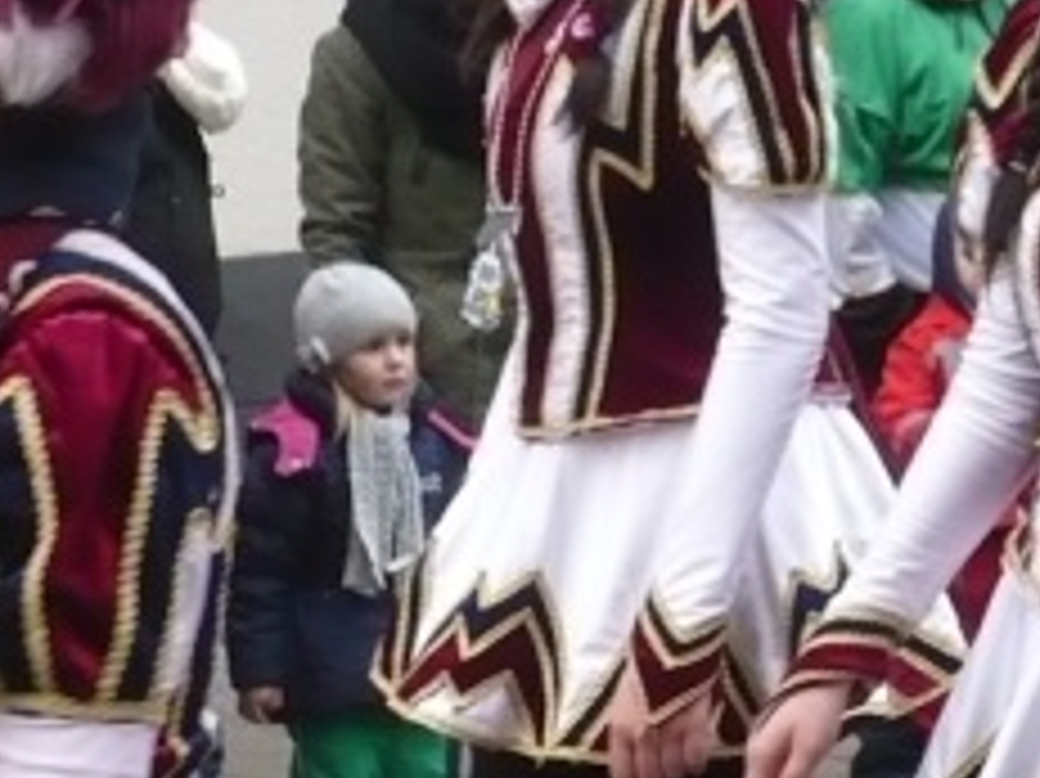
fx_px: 6246
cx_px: 729
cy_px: 38
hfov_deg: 9.5
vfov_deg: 7.1
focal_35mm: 208
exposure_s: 1/125
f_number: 4
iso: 250
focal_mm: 11.5
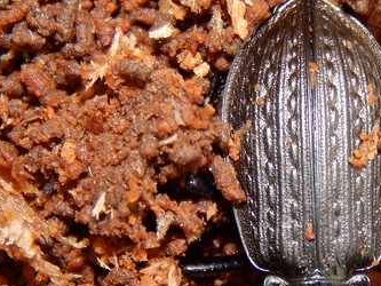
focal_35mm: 317
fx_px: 3490
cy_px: 215
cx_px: 313
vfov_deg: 4.7
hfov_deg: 6.2
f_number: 9.6
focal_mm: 23.4
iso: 140
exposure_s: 1/30
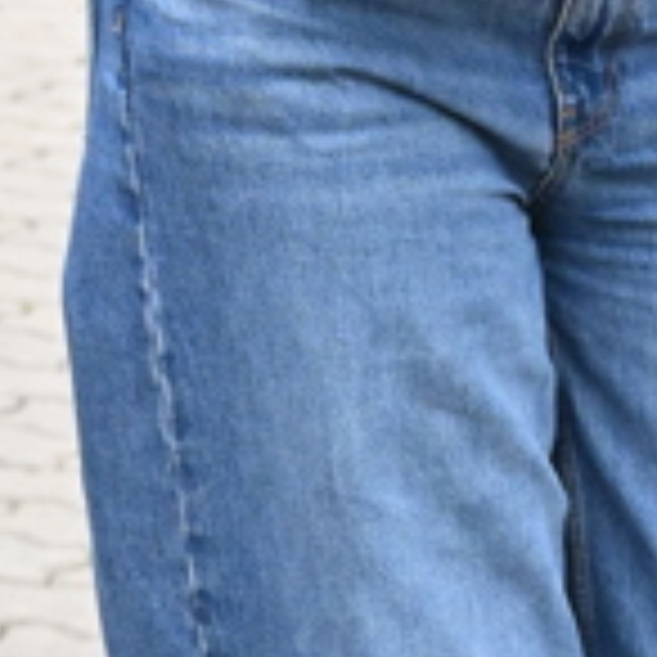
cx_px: 464
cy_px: 47
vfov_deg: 5.9
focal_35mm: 295
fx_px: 6335
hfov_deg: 5.9
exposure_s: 1/2000
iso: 4000
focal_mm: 49
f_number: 5
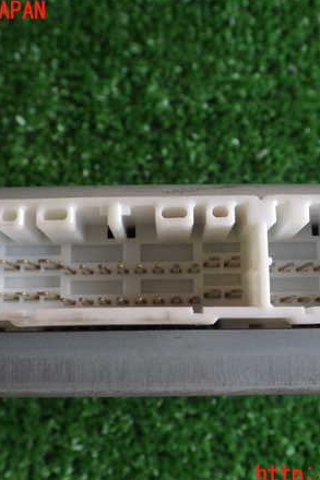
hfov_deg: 30.5
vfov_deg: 44.5
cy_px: 243
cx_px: 175
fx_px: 587
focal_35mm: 44
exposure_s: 1/45
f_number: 3.1
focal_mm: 5.5
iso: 320
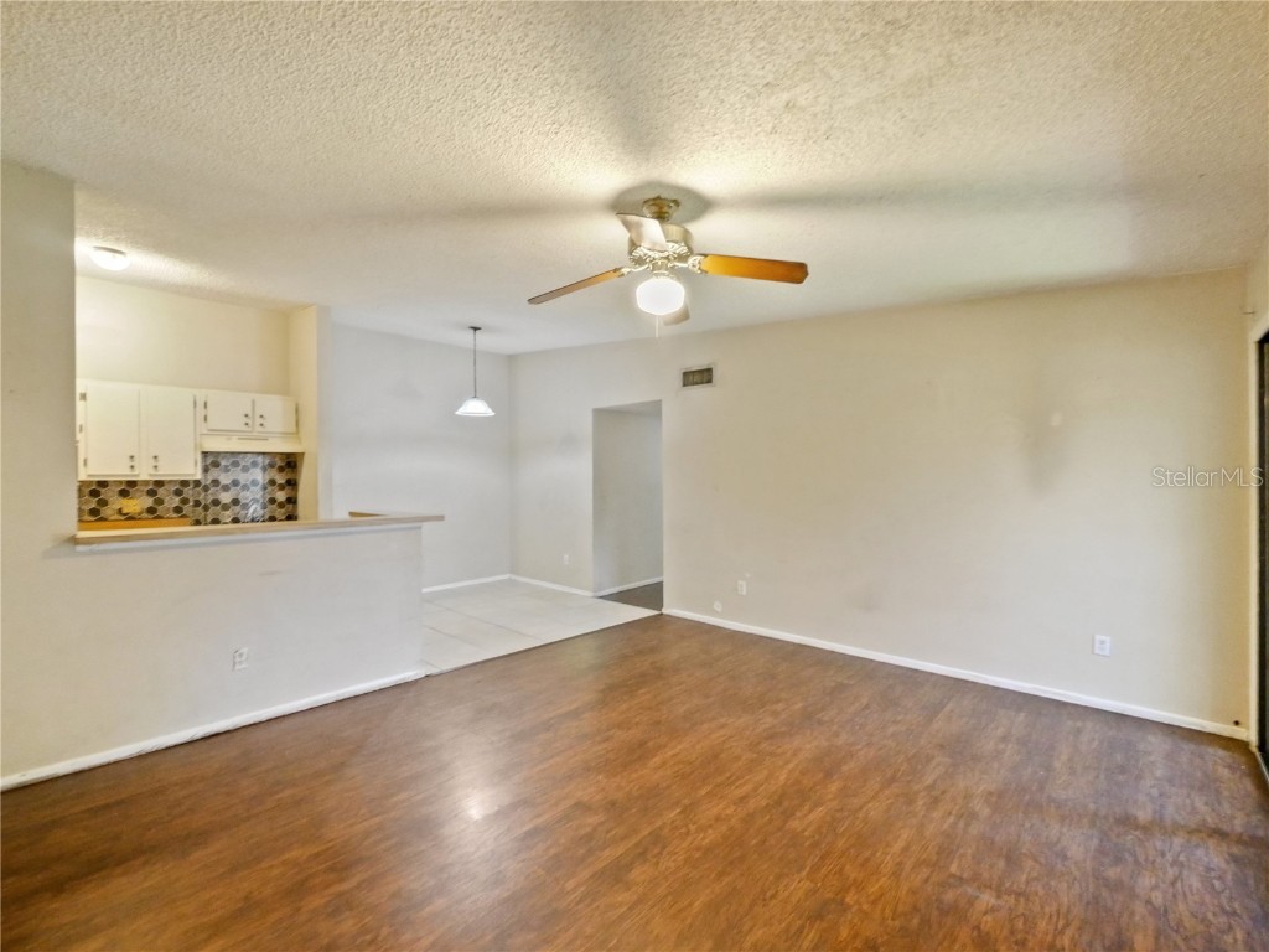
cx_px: 634
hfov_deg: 102.1
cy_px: 476
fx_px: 513
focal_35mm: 14
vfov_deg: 85.7
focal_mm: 7
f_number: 4
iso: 3200
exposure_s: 1/13
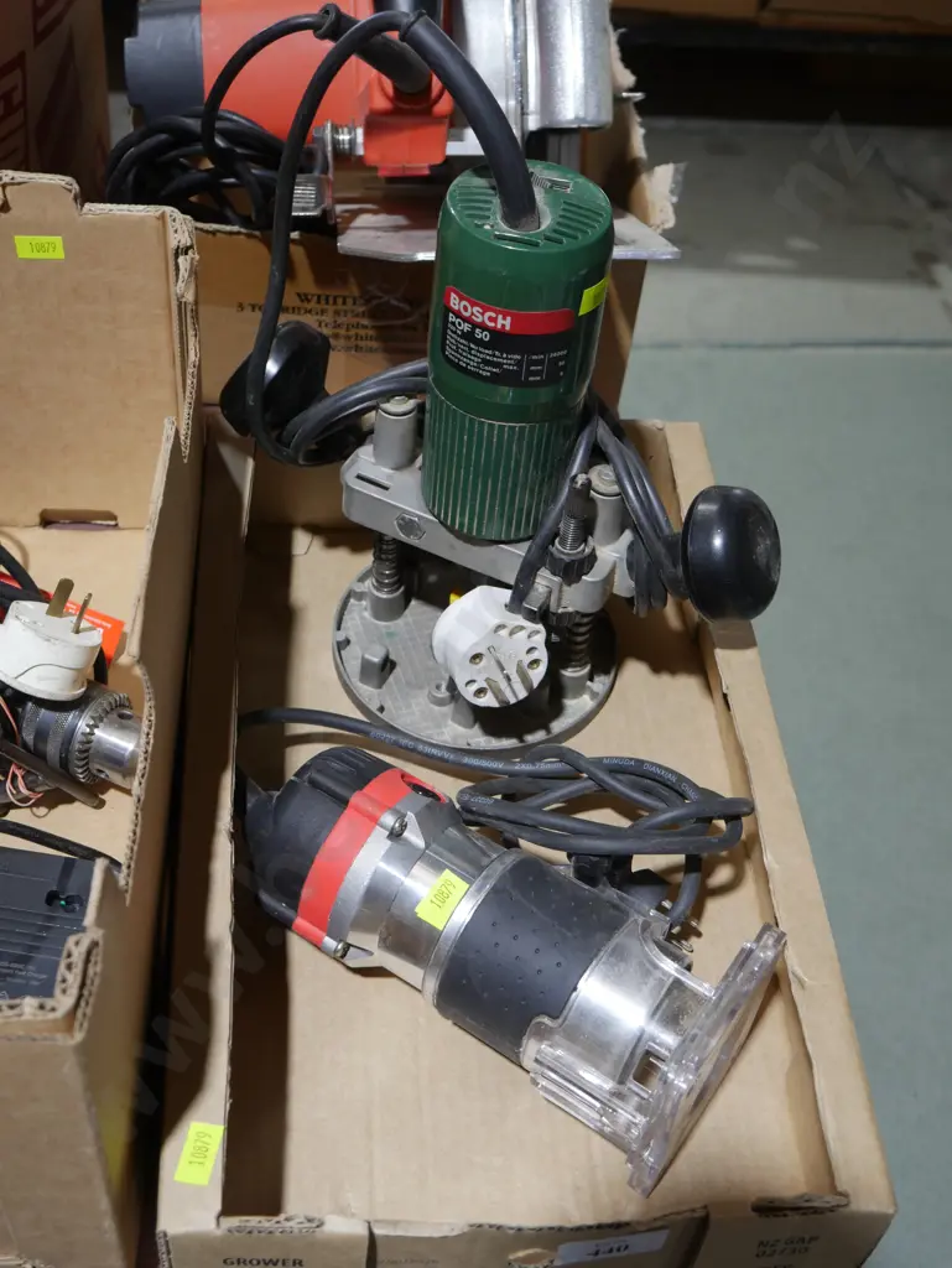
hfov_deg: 34.4
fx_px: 1539
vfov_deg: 44.8
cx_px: 476
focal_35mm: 42
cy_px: 634
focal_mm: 21
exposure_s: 1/60
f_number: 4.6
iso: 500
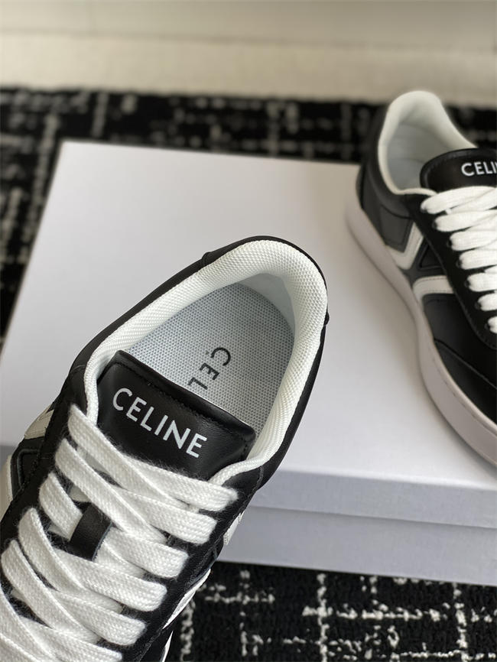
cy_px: 331
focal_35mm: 52
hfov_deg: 28.0
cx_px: 248
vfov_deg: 36.8
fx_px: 995
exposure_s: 1/271
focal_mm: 6
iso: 20
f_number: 2
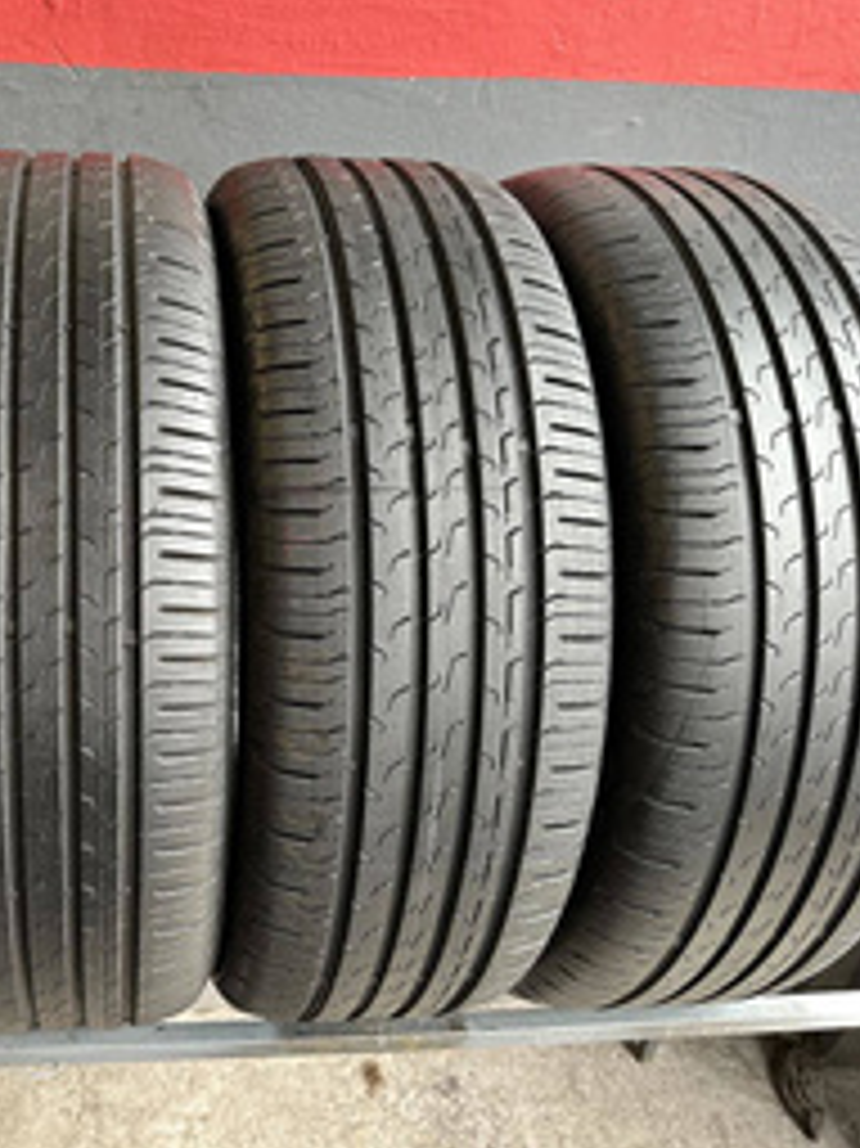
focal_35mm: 33
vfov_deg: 55.4
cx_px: 207
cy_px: 574
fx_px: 1094
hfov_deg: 41.5
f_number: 1.78
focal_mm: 6.86
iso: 250
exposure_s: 1/69
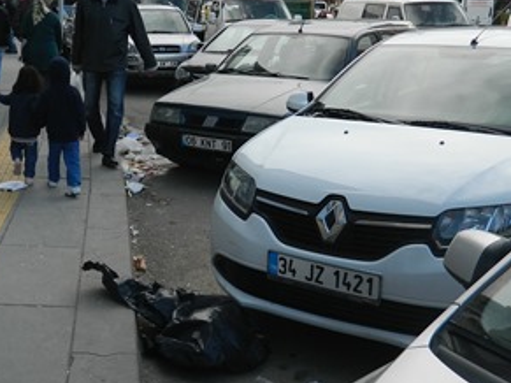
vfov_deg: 26.5
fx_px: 812
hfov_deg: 34.4
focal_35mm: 55
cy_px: 169
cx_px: 146
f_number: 3.1
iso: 80
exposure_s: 1/160
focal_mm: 4.5
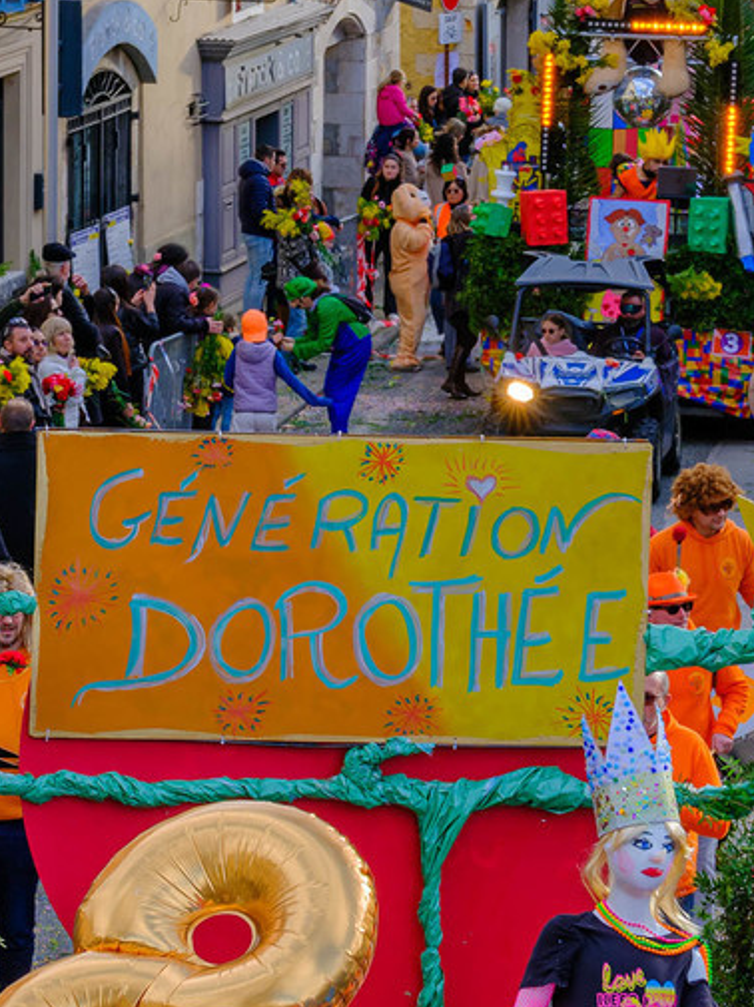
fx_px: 5409
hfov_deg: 8.0
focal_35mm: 186
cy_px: 569
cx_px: 664
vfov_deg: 10.6
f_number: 9
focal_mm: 55
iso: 320
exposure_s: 1/100
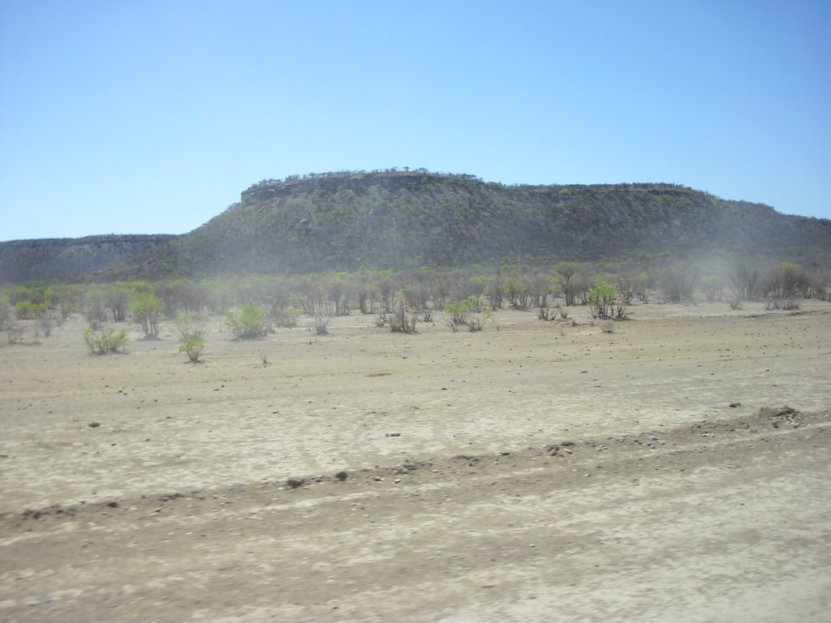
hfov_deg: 49.0
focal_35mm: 38
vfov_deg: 37.7
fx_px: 912
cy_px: 312
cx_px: 416
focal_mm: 6.2
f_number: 8
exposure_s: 1/250
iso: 100
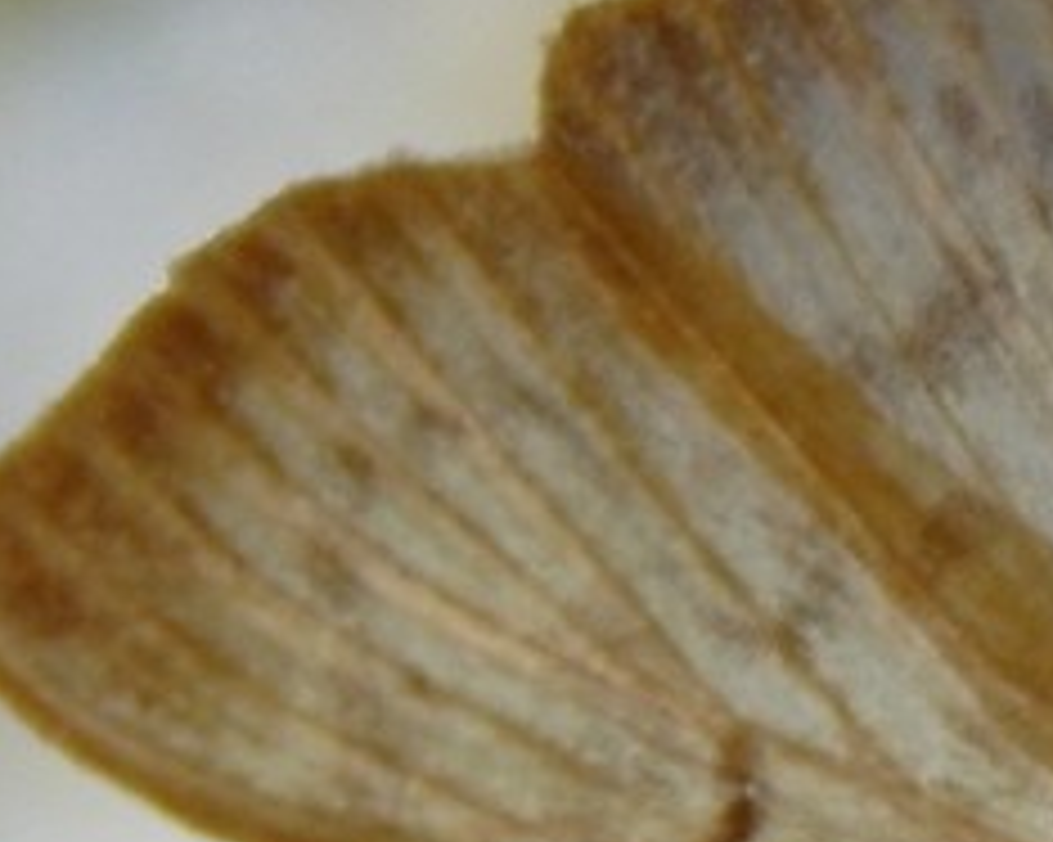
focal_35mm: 540
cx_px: 1647
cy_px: 675
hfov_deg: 3.6
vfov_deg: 2.9
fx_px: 16822
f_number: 5.1
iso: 125
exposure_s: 1/100
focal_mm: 28.7
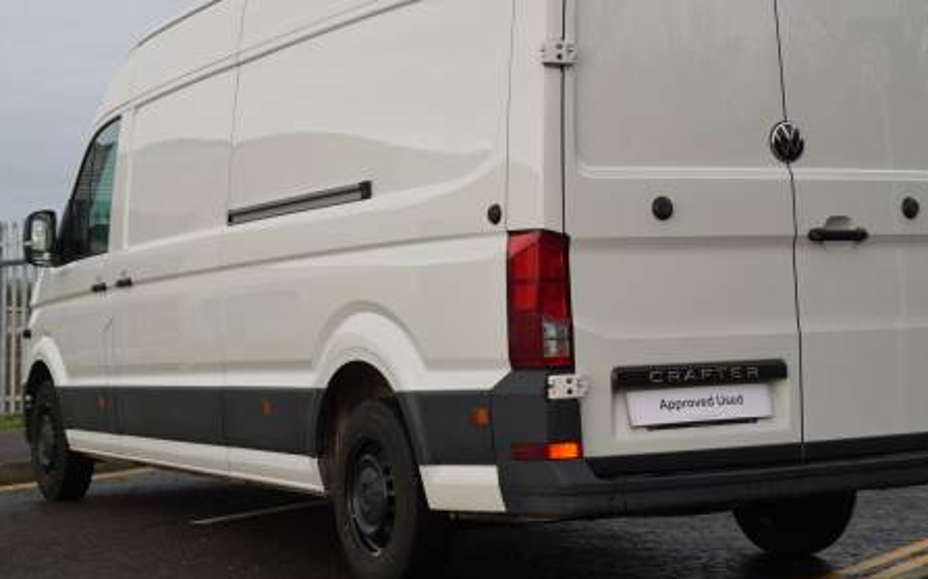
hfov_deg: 29.4
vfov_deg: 18.6
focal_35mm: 70
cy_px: 243
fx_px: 1770
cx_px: 494
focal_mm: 32
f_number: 5.6
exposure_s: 1/90
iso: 100
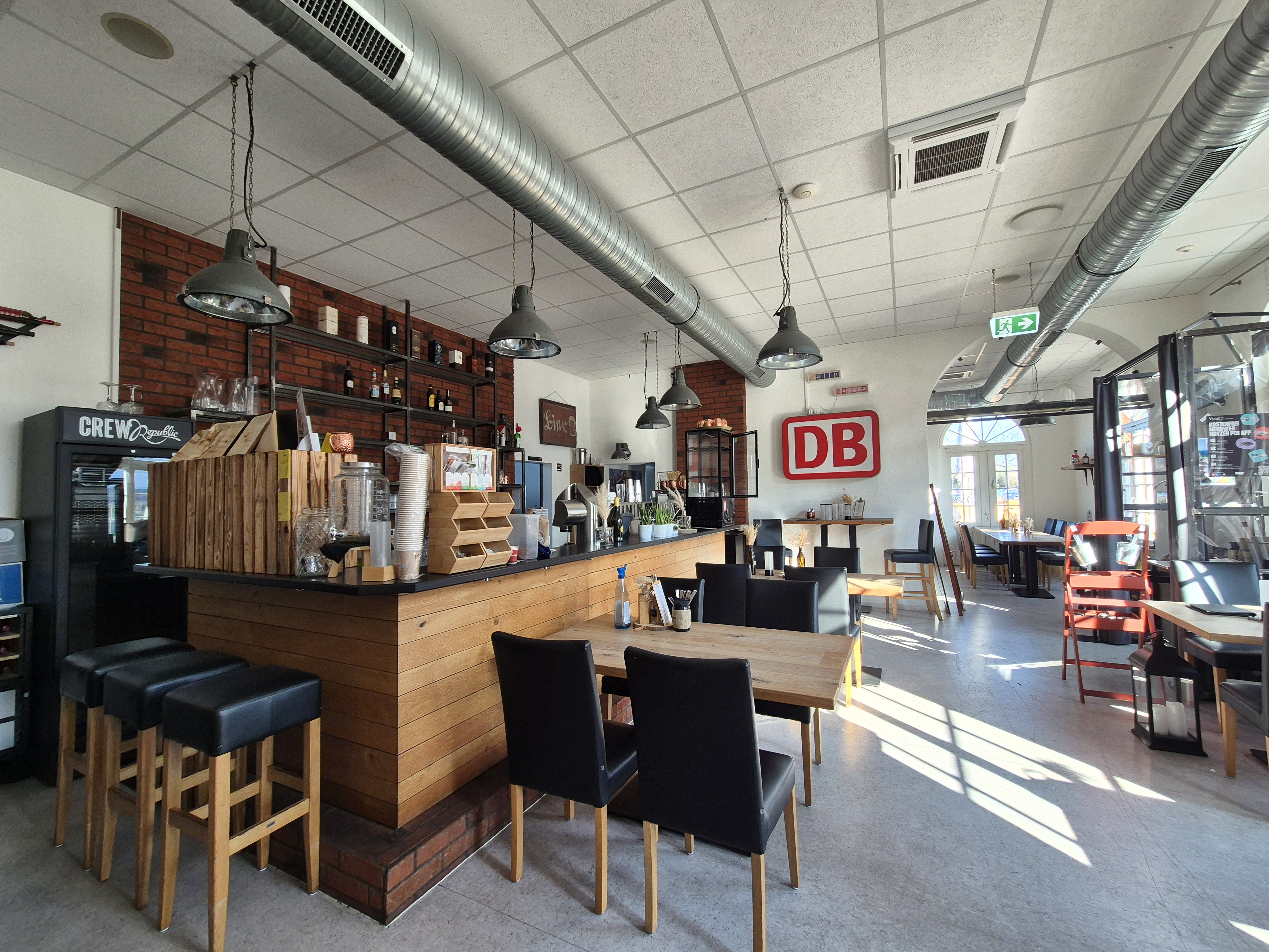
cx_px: 634
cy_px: 476
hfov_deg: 106.2
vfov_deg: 89.9
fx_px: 477
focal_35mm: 13
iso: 80
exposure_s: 1/100
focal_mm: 2.2
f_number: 2.2
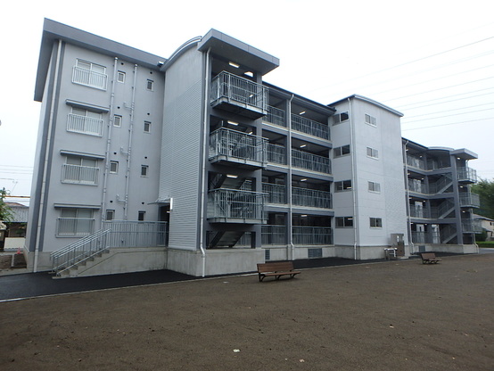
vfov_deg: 63.5
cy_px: 186
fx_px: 300
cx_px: 247
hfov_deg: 79.0
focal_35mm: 21
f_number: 3.5
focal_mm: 3.7
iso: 125
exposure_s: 1/320
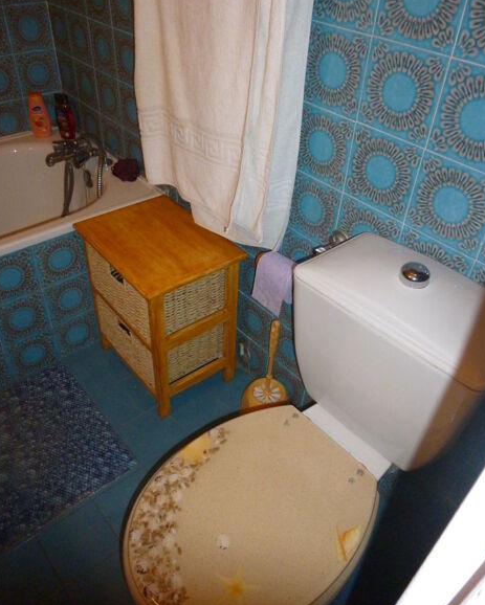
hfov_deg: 53.2
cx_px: 245
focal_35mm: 27
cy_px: 290
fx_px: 484
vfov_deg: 64.0
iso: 400
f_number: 3.1
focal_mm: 4.5
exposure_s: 1/60
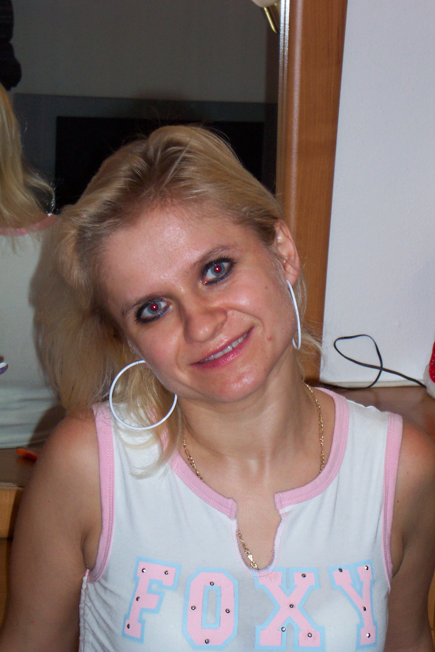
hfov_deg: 13.0
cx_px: 218
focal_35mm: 105
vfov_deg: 19.5
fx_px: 1903
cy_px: 326
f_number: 4.7
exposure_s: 1/90
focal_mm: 21.2
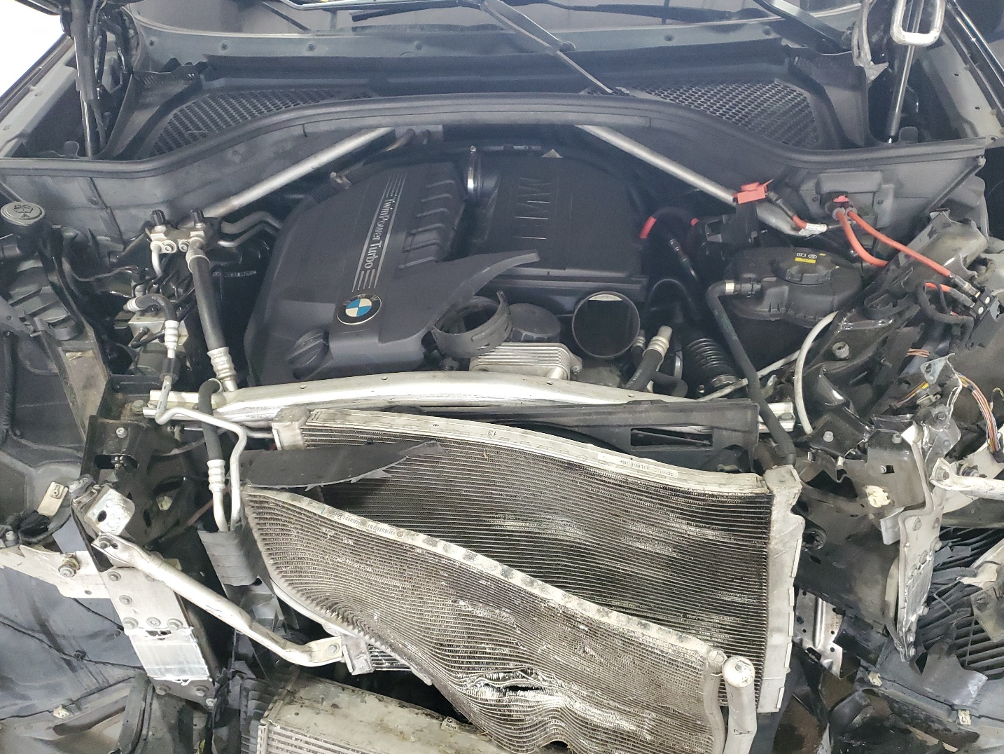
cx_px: 530
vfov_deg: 48.2
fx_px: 841
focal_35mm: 29
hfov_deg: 61.6
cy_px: 416
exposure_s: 1/60.2
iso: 362
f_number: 1.5
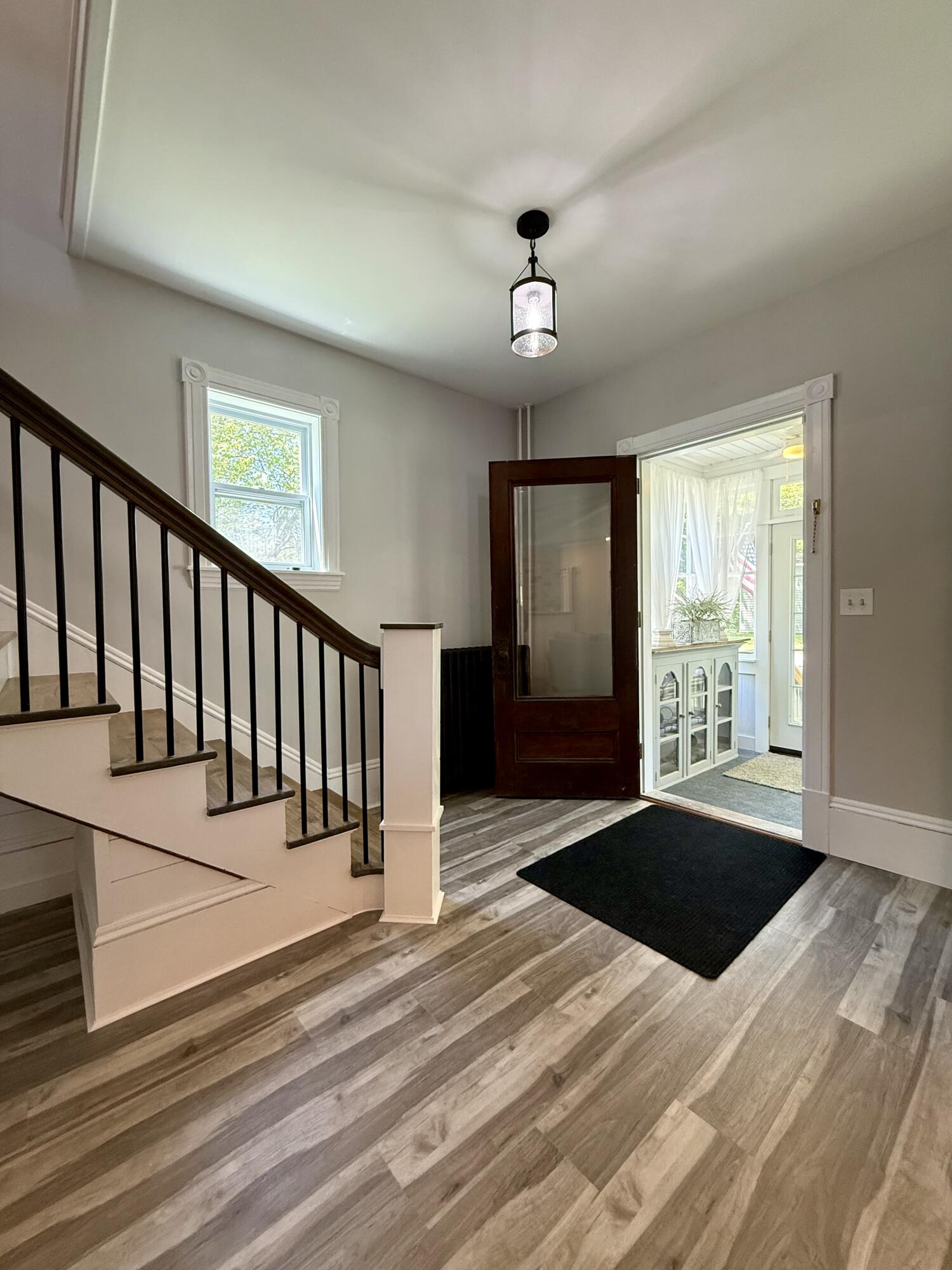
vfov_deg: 102.1
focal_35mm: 14
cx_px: 476
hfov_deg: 85.7
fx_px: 513
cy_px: 635
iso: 320
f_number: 2.2
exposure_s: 1/120
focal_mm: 2.22
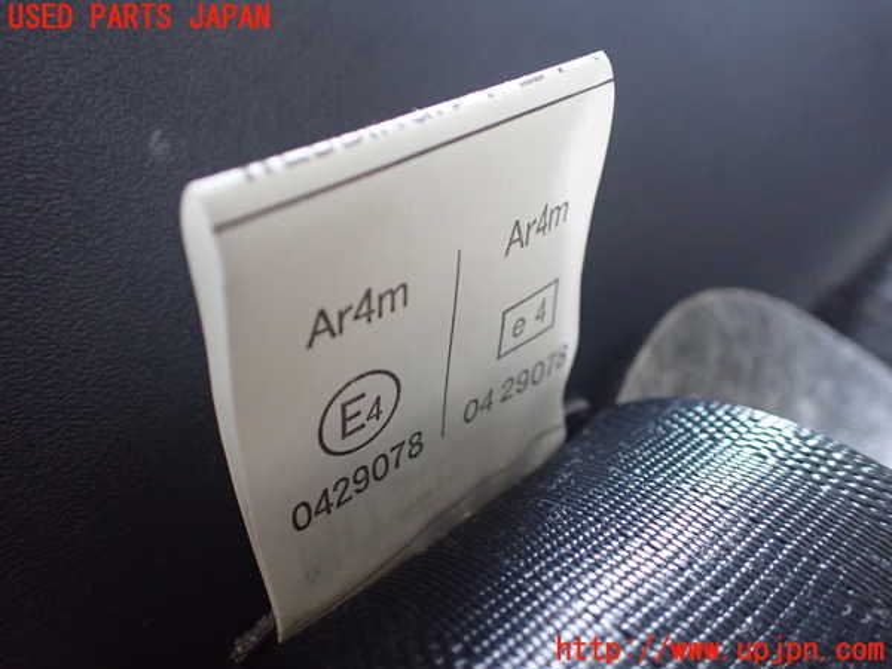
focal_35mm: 30
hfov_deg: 60.0
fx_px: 773
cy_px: 334
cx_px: 446
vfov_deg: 46.8
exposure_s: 1/125
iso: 800
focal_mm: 5.4
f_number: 2.3
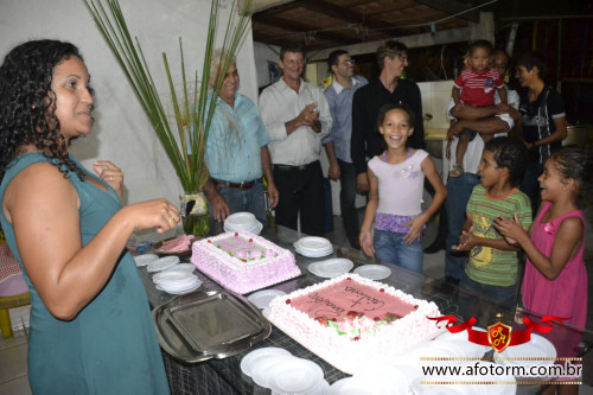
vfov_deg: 43.6
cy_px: 198
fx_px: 494
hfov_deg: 61.9
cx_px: 296
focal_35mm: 30
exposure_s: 1/60
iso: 3200
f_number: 3.5
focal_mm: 20
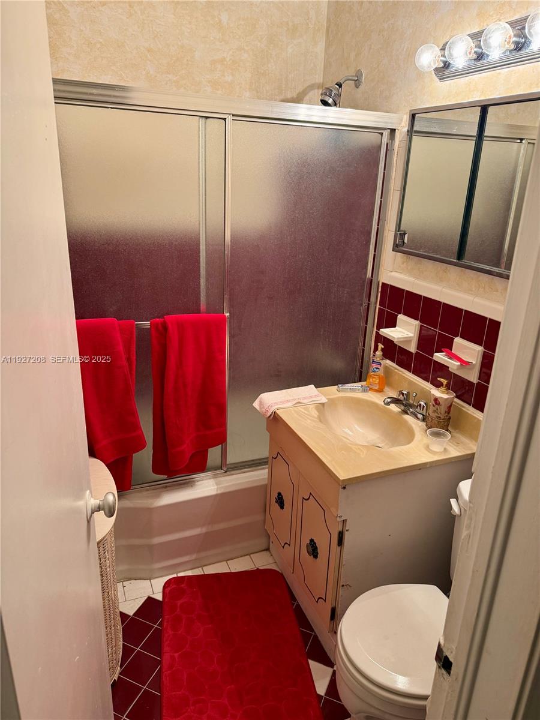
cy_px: 360
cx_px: 270
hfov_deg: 56.8
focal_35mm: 24
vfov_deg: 71.6
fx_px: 499
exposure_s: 1/60
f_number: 1.78
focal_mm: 6.76
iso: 160
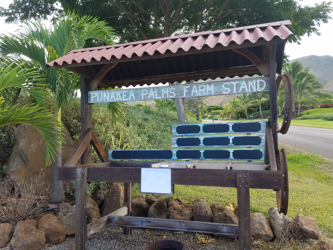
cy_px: 125
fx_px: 250
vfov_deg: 53.1
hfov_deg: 67.3
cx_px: 166
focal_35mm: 26
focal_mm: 4.2
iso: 50
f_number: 1.7
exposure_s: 1/335
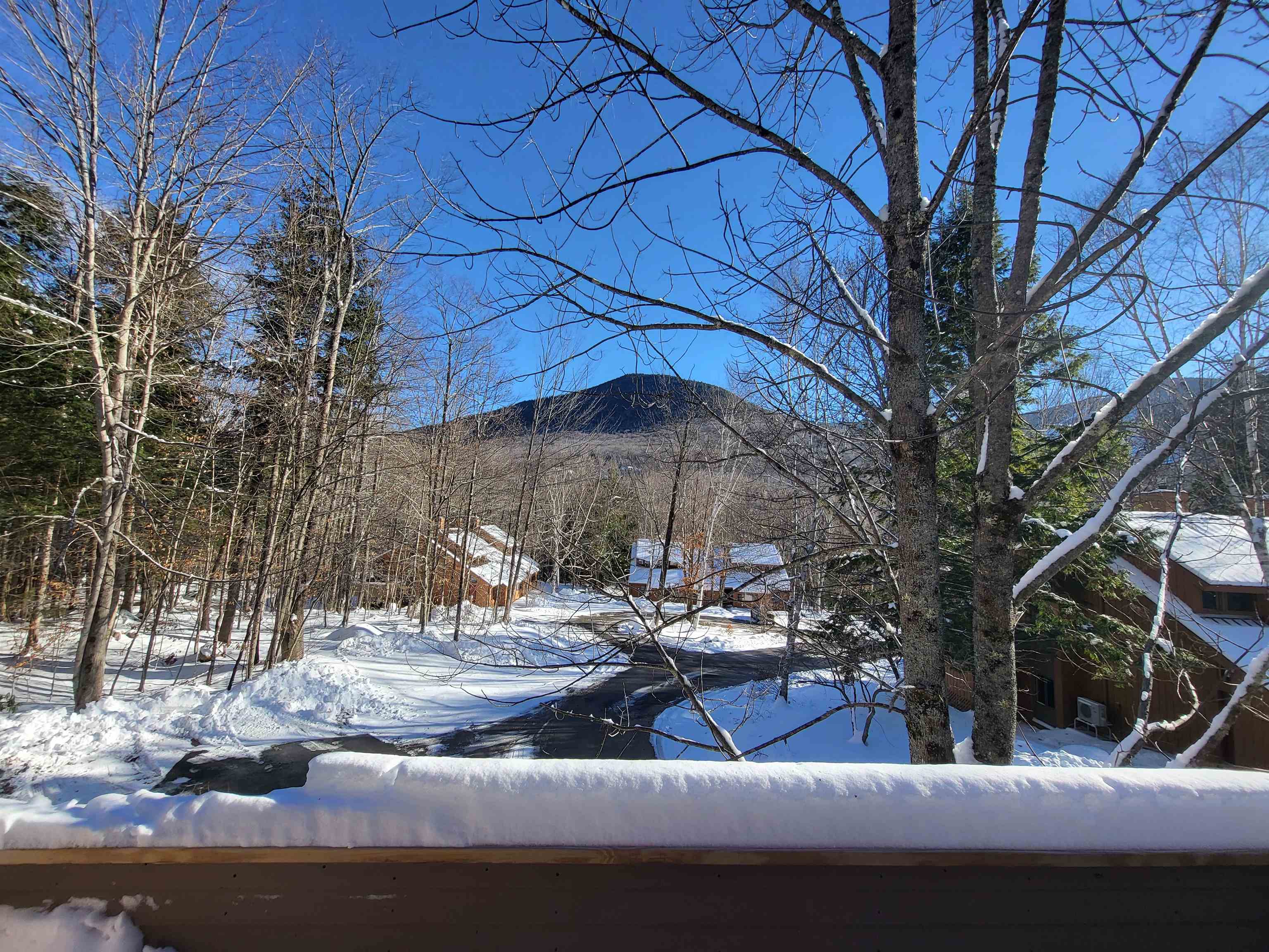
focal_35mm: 13
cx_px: 634
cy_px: 476
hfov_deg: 106.2
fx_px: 477
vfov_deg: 89.9
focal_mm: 1.74
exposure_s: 1/559
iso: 32
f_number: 2.2
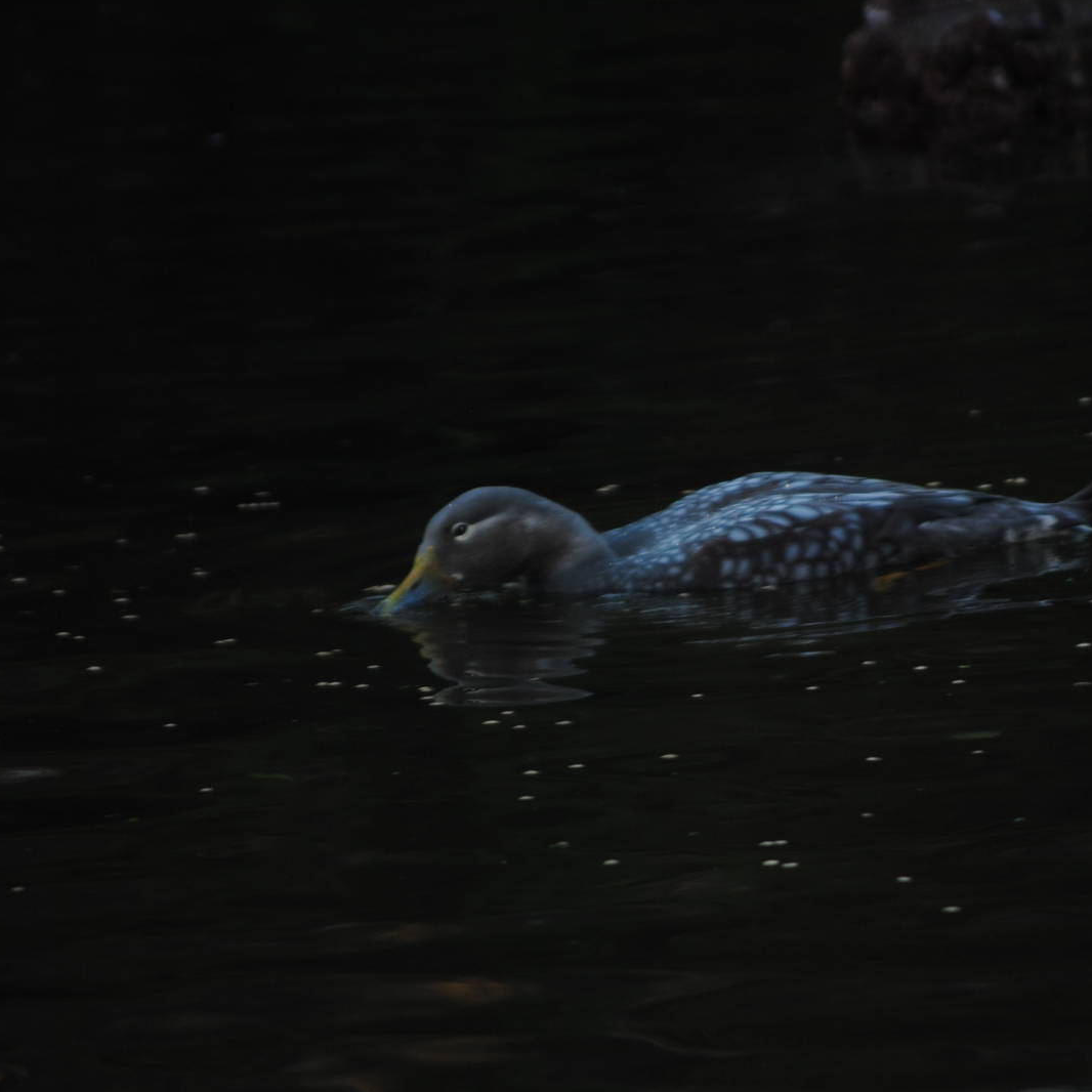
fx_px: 13669
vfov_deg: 4.6
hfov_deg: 4.6
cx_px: 678
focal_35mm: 383
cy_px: 544
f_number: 5.6
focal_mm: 200
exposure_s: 1/60
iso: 200
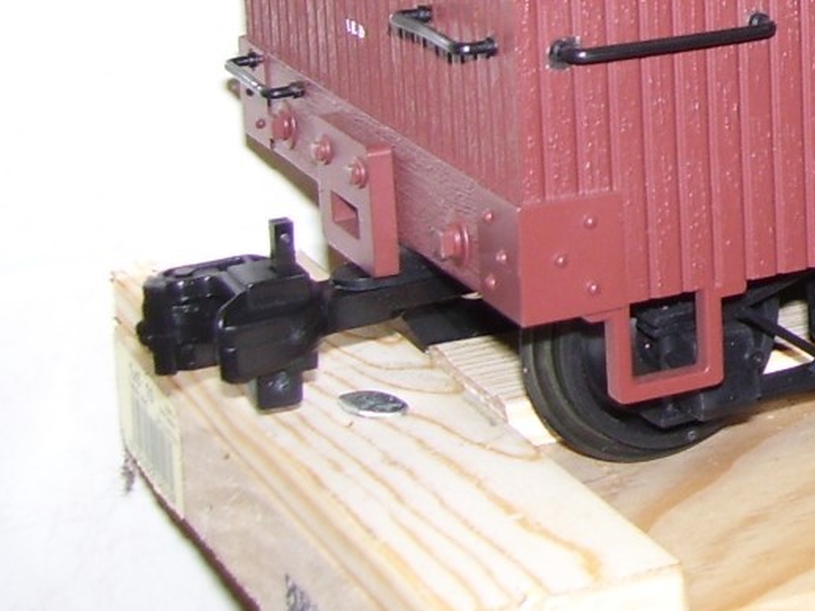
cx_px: 1245
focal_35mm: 114
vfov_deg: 12.7
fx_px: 2683
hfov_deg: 15.8
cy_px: -115
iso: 80
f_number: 2.7
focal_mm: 6
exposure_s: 1/60
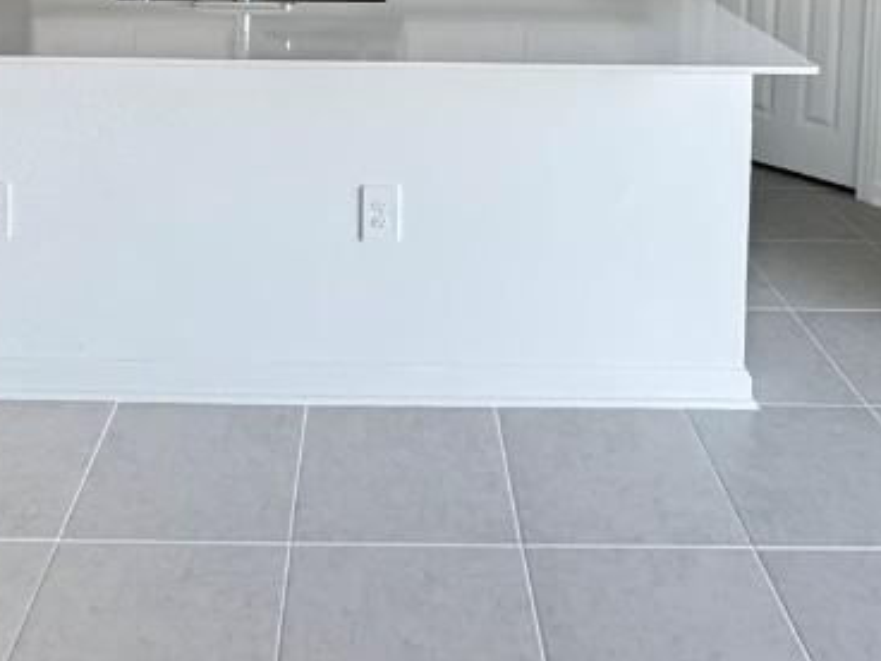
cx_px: 385
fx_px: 993
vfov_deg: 30.8
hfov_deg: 47.8
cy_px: -141
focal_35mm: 39
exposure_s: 1/91
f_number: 2.2
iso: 320
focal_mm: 2.22
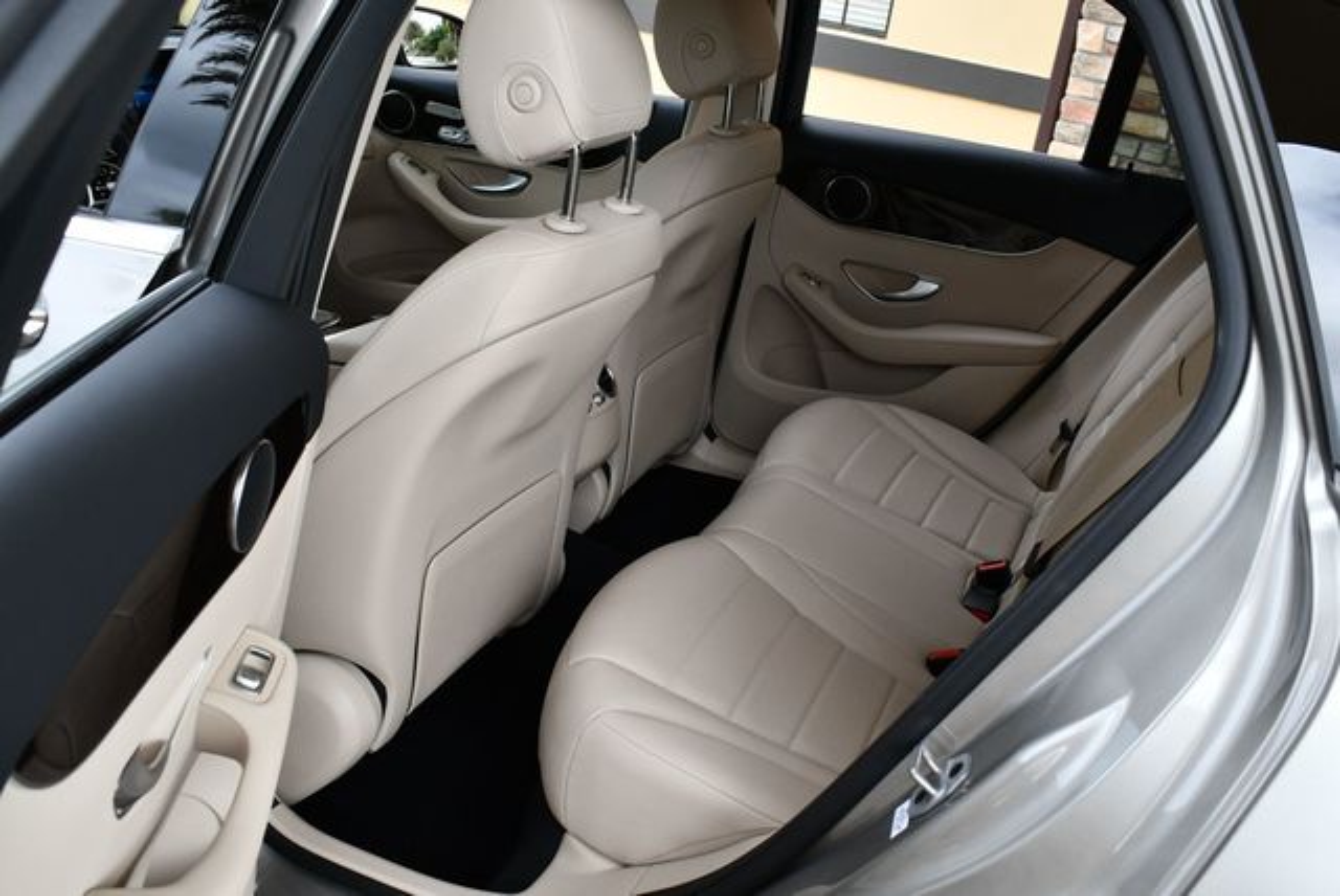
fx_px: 1341
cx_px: 670
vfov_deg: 36.9
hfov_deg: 53.1
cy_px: 448
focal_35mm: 36
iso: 400
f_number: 5.6
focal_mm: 18
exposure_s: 1/250
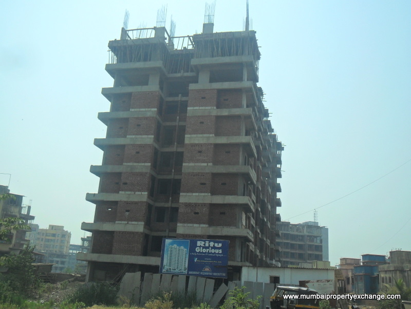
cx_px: 206
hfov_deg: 50.1
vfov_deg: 38.7
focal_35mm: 37
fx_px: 439
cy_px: 154
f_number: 10.1
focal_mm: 6.6
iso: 100
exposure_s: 1/180
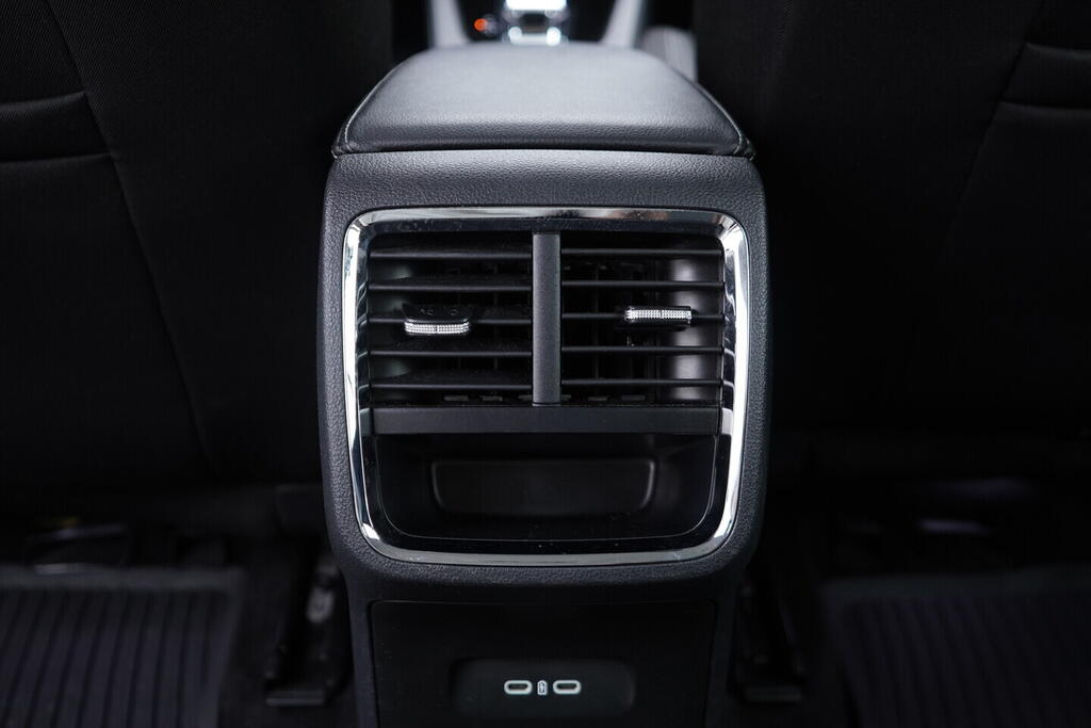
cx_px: 546
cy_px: 364
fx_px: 1091
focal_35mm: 36
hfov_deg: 53.1
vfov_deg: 36.9
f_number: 2.8
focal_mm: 24
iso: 400
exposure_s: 1/40
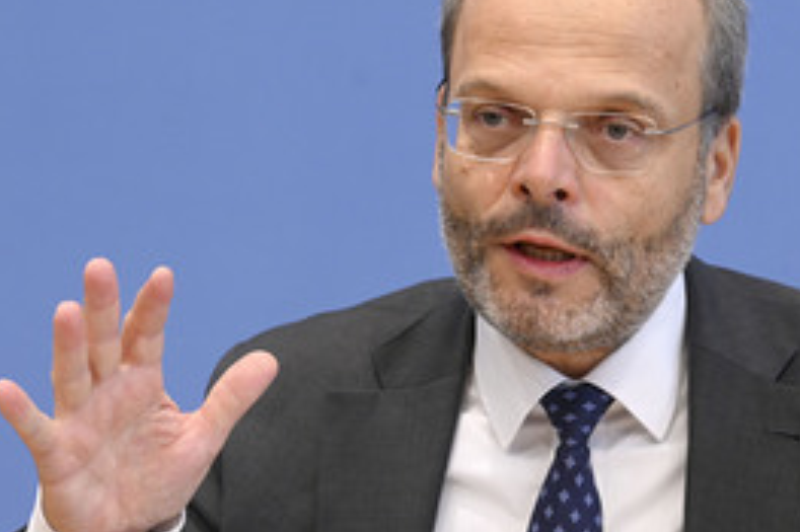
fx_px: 3886
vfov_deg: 7.8
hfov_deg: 11.7
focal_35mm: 175
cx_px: 579
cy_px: 316
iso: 3200
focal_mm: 102
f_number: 5.6
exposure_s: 1/500
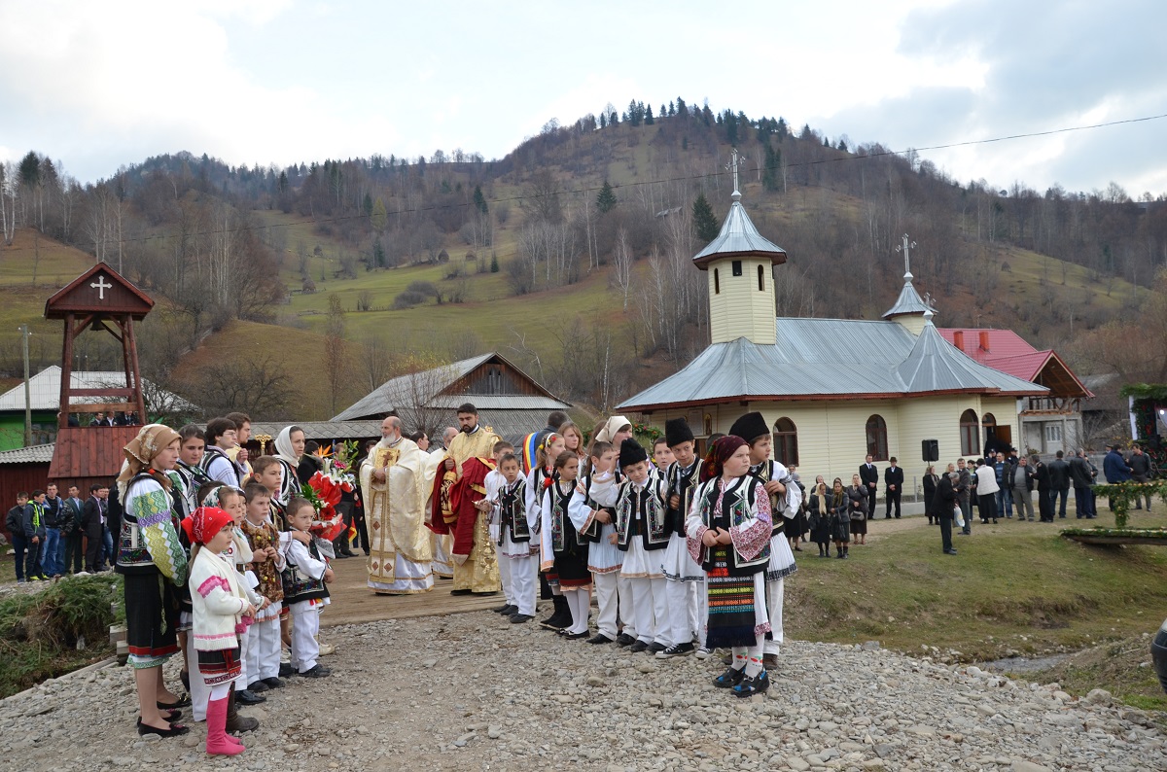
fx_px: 1019
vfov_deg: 41.5
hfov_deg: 59.6
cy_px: 386
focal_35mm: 32
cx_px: 584
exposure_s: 1/200
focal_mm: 21
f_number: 7.1
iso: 320
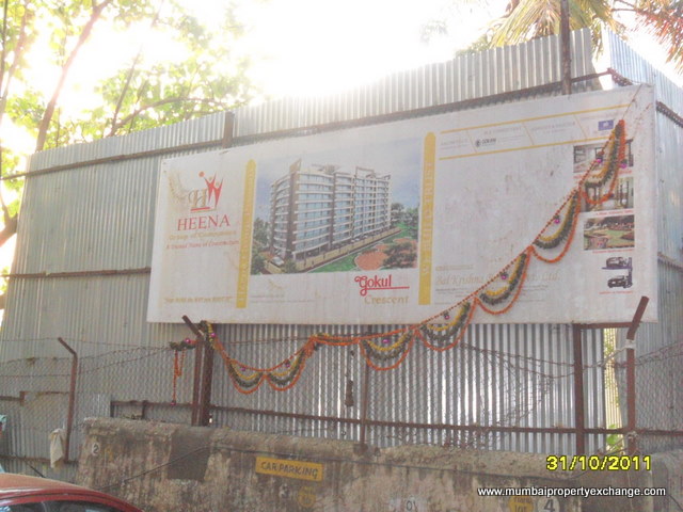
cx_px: 342
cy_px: 256
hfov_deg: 42.9
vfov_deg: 32.9
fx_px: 868
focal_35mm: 44
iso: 400
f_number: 4.5
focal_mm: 7.8
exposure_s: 1/30
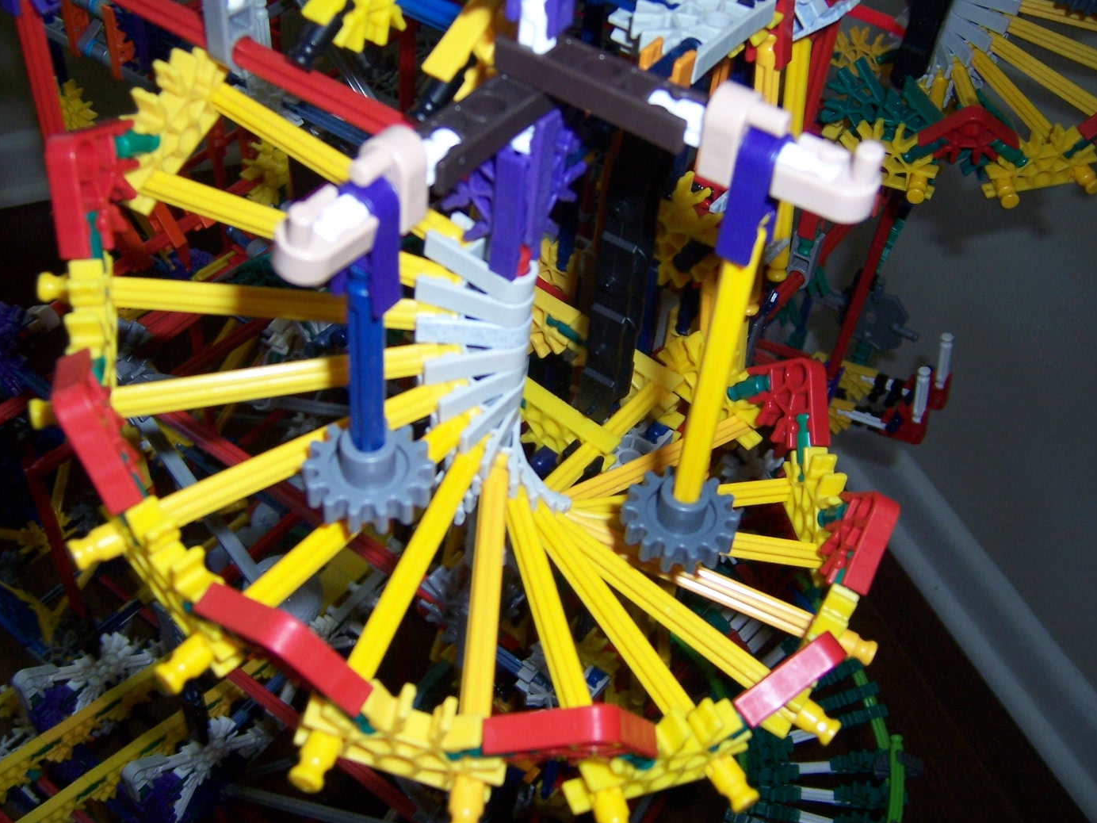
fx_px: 1173
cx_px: 486
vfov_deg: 38.7
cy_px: 411
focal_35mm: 37
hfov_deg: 50.0
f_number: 2.8
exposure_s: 1/60
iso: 140
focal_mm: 5.5
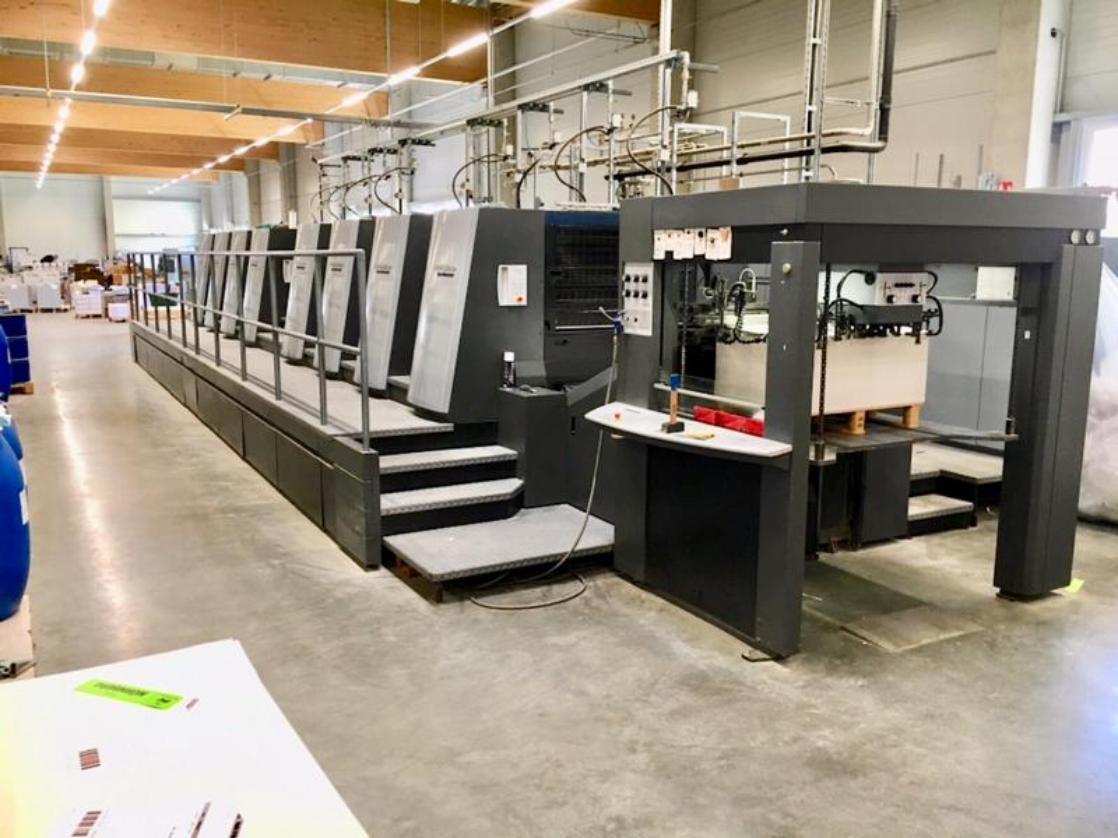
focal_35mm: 29
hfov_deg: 61.7
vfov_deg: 48.2
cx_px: 559
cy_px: 419
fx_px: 937
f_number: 2.2
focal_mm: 4.15
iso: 64
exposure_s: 1/33
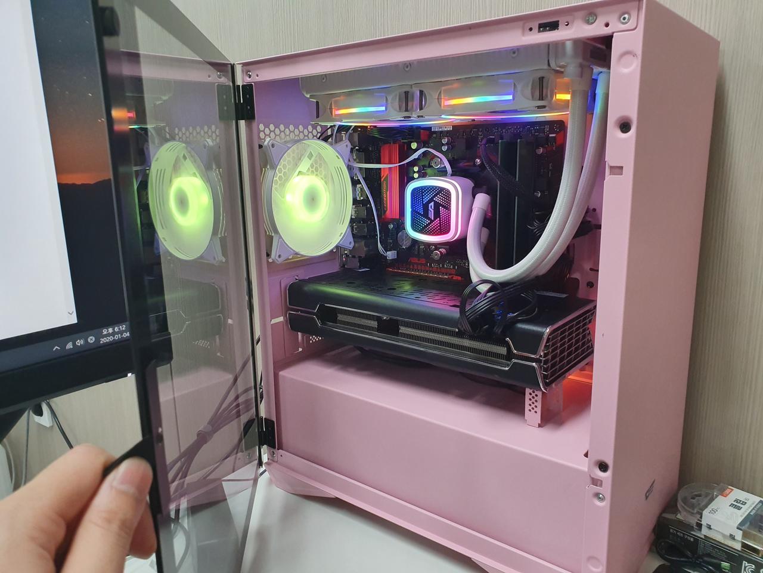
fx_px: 573
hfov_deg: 67.3
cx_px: 382
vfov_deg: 53.1
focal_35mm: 26
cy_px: 286
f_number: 2.4
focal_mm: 4.32
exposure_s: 1/120
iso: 320
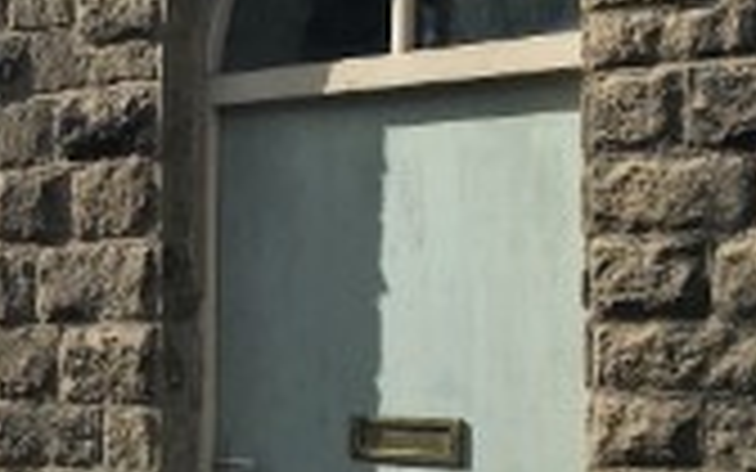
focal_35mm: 117
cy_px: 202
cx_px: -414
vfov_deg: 11.2
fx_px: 2411
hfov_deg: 16.1
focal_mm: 4.15
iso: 25
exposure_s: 1/2959
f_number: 2.2
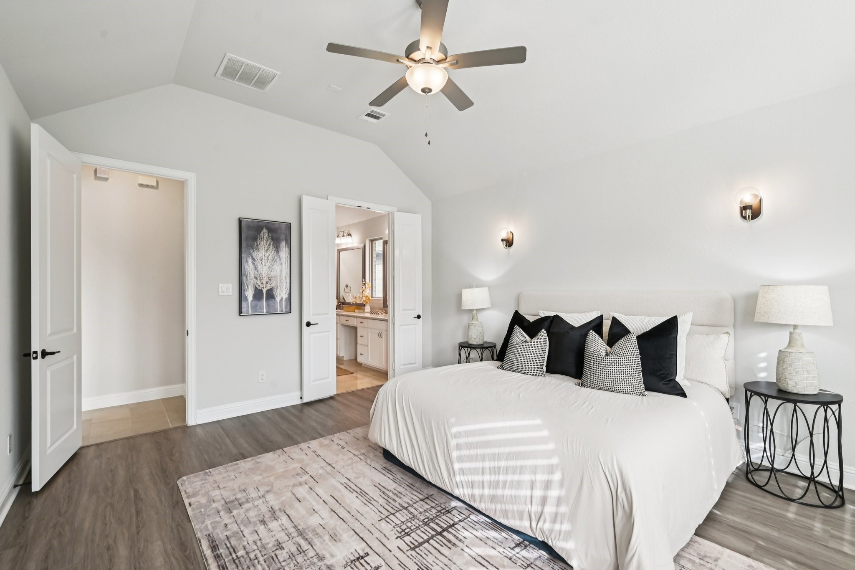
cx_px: 428
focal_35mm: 16
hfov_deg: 98.5
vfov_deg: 75.5
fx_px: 368
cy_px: 285
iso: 400
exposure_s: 1/80
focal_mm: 15.5
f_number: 8
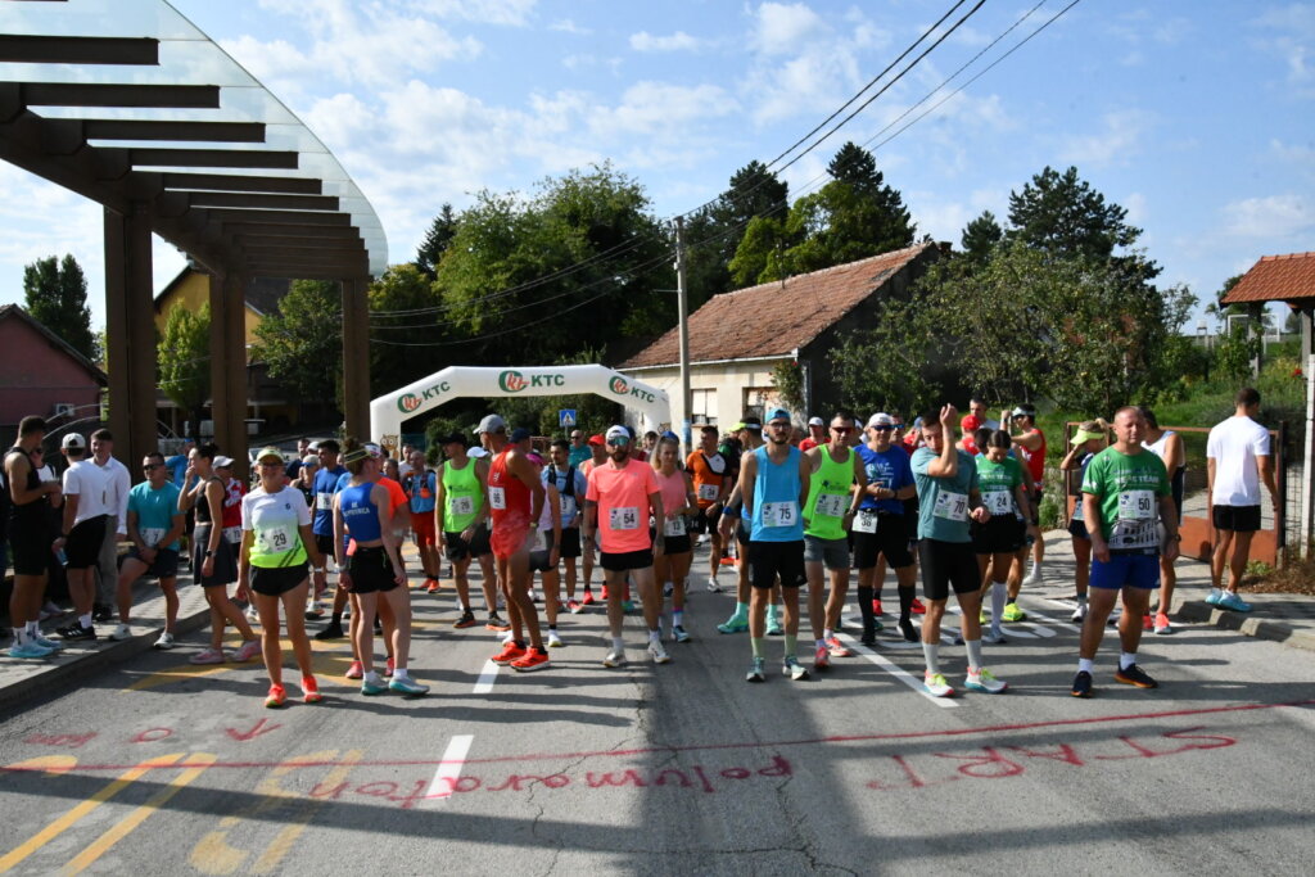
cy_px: 438
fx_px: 986
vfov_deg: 47.9
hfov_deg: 67.4
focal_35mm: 27
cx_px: 658
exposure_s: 1/1600
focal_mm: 18
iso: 3200
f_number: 20
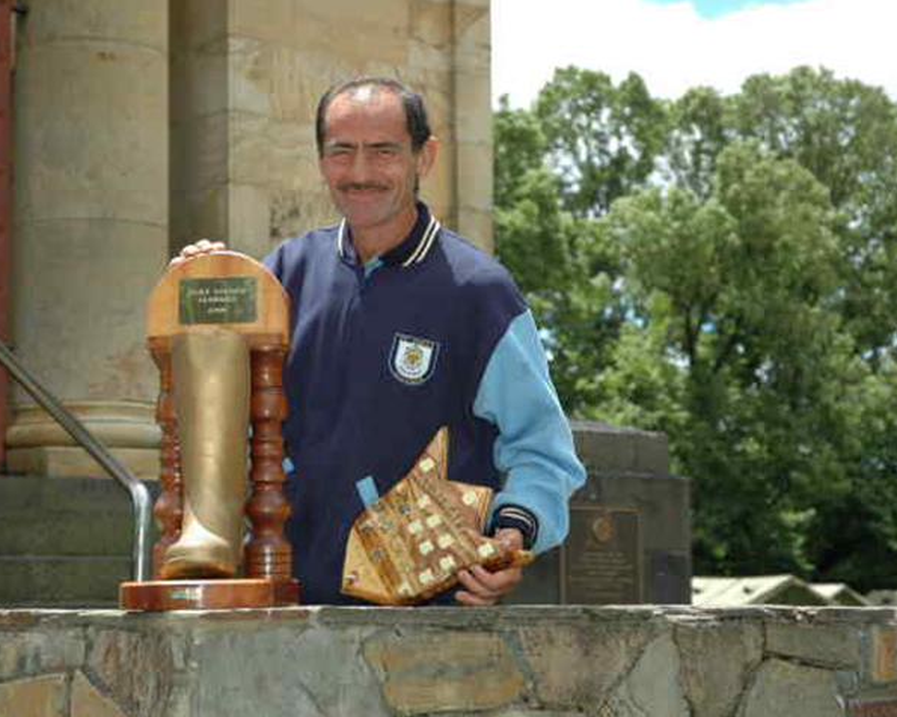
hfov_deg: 20.5
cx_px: 439
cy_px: 358
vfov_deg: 16.4
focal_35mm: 94
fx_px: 2484
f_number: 5
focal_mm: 55
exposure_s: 1/500
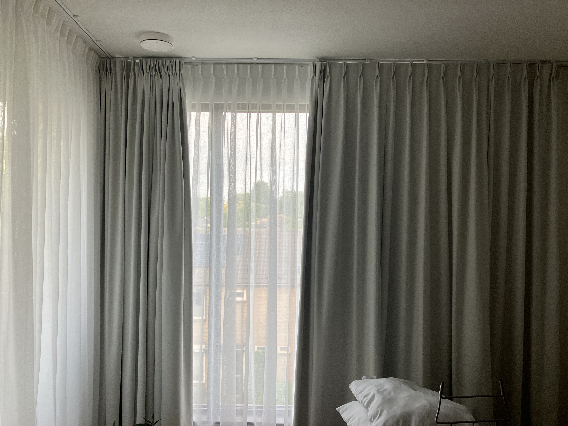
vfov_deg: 49.7
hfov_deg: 63.4
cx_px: 284
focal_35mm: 28
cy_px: 213
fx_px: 459
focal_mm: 3.99
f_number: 1.8
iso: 80
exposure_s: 1/121
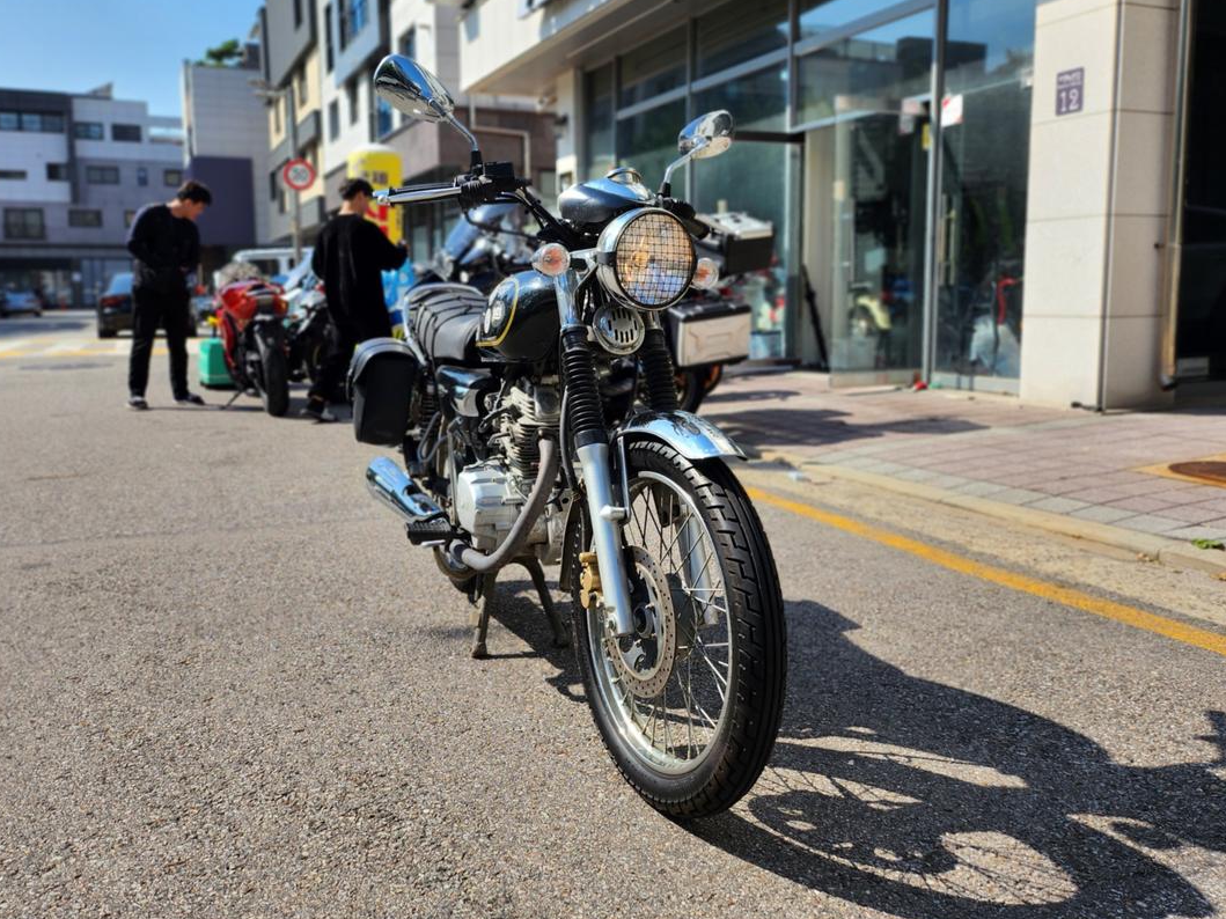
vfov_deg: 48.1
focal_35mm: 29
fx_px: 1027
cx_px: 561
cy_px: 411
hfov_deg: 61.6
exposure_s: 1/2140
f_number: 1.8
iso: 50
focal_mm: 5
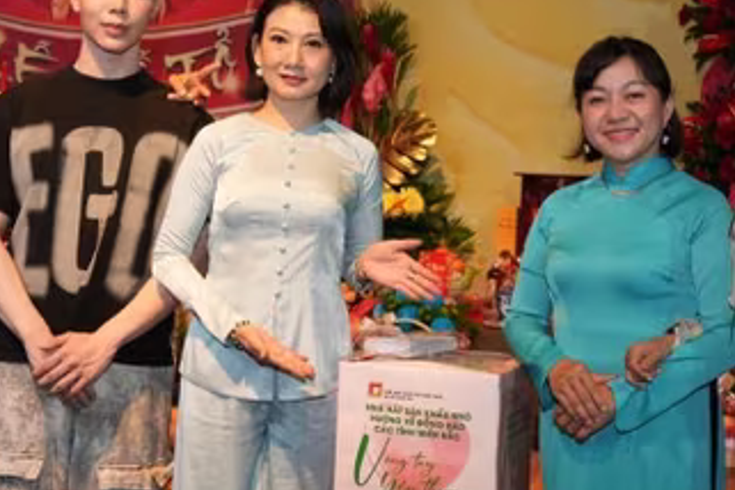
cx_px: 323
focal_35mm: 72
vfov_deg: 18.9
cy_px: 181
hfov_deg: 28.1
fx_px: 1470
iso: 640
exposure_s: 1/100
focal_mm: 35
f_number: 3.5
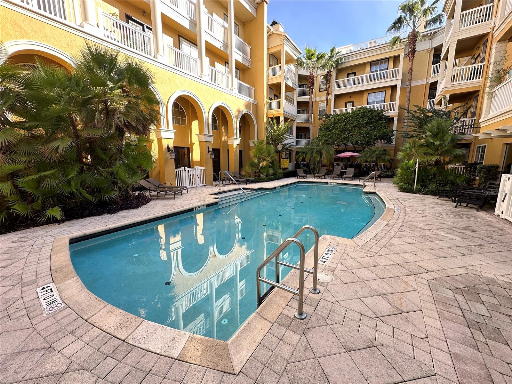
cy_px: 192
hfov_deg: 102.1
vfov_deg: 85.7
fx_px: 207
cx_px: 256
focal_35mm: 14
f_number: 2.2
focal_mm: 2.22
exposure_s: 1/242
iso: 40
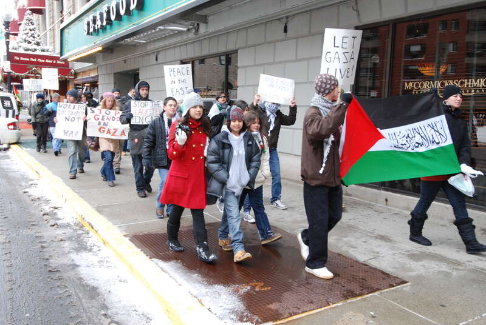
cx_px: 243
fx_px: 446
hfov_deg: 57.2
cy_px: 162
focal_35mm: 33
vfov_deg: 40.1
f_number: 9
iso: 800
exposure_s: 1/100
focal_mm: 22
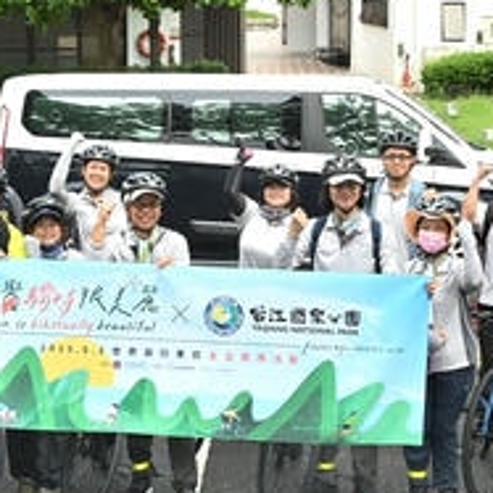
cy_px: 182
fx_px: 1579
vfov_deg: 17.7
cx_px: 221
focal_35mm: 98
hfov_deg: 17.7
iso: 640
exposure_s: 1/320
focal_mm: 24
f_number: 8
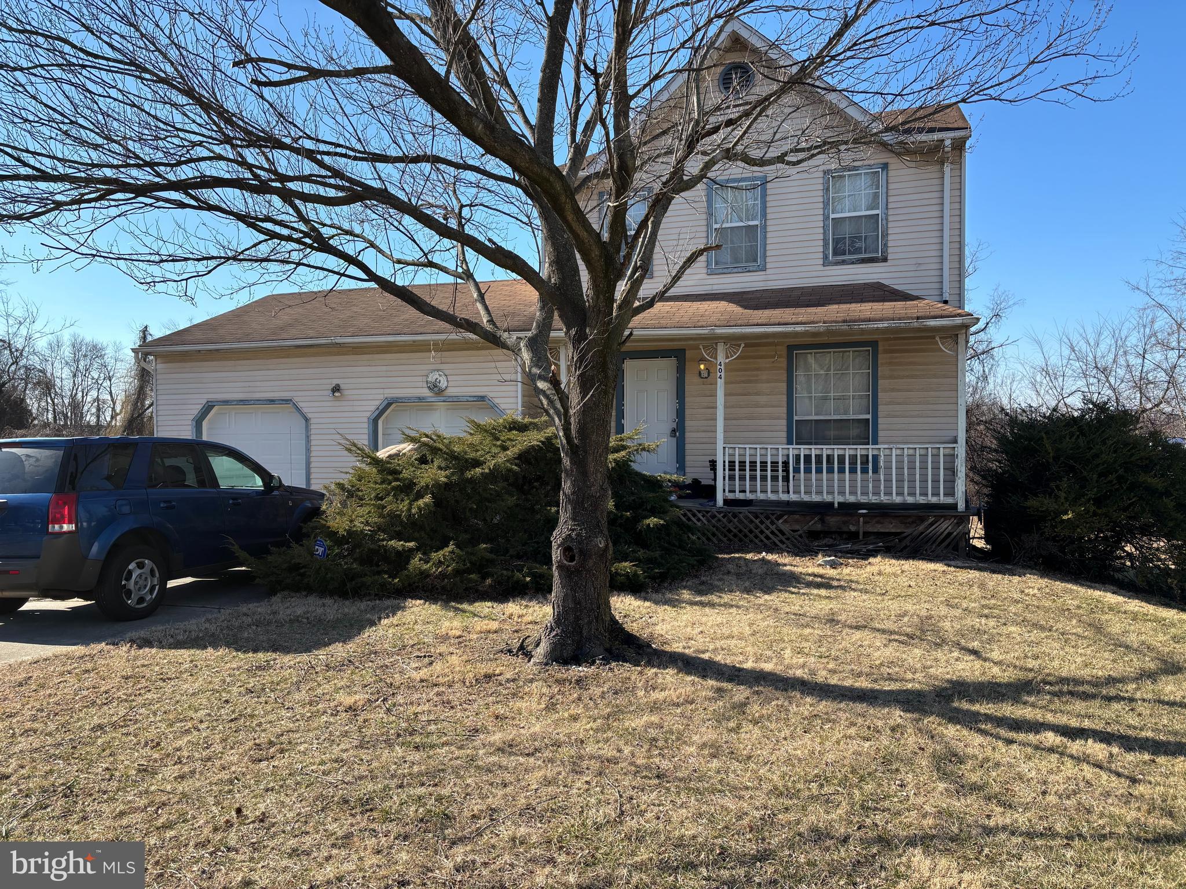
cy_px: 444
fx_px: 891
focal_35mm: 26
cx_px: 593
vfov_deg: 53.1
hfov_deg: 67.3
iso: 50
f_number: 1.6
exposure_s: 1/1590
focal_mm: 5.96
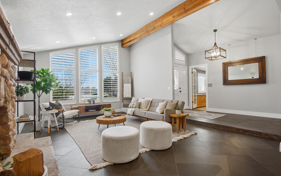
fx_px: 130
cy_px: 92
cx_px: 142
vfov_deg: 68.0
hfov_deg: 94.4
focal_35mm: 17
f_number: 9
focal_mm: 16
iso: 250
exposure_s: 1/100
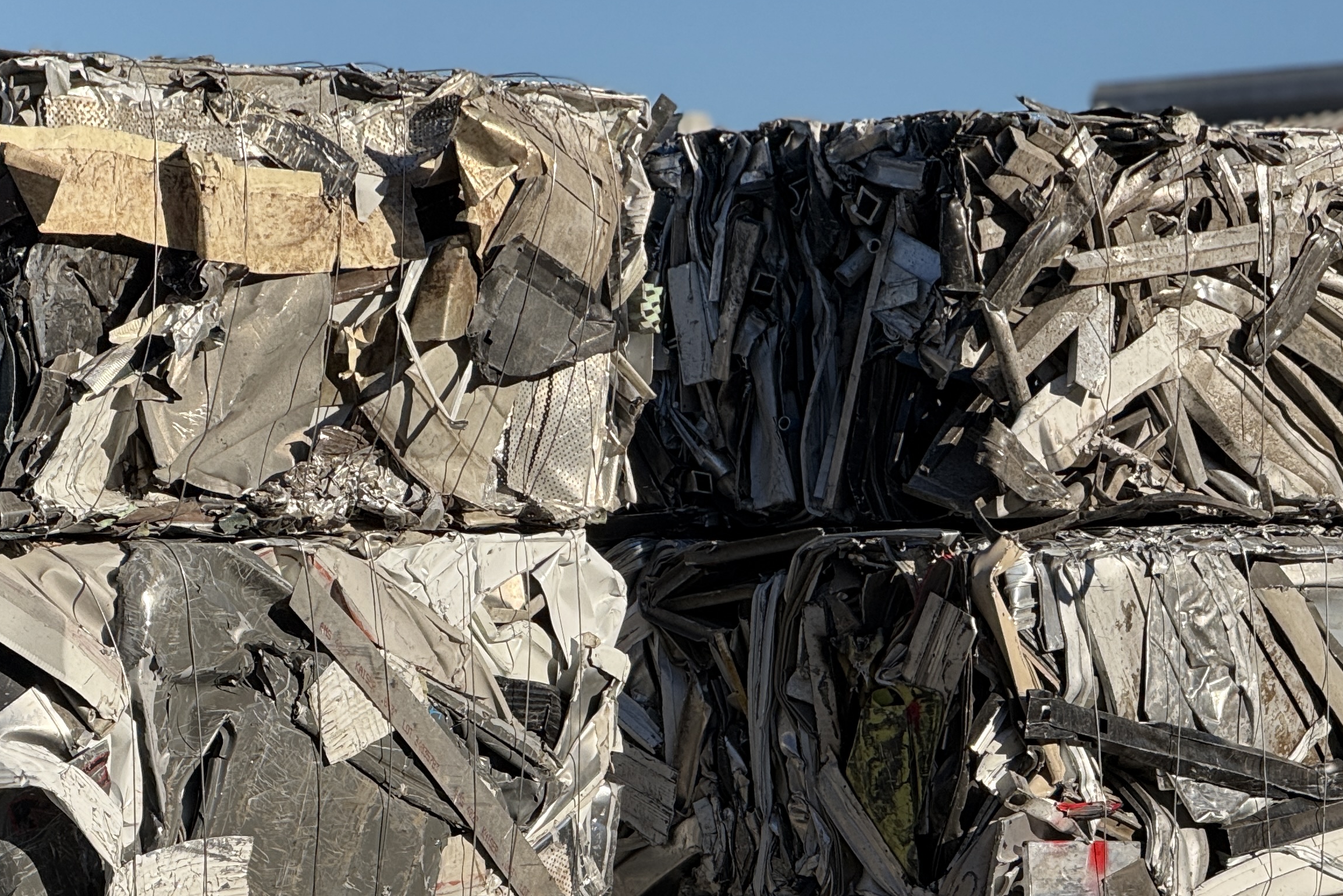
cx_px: 457
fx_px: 8133
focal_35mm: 218
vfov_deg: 6.3
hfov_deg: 9.4
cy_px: 826
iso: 50
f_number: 2.8
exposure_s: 1/1866
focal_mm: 15.66
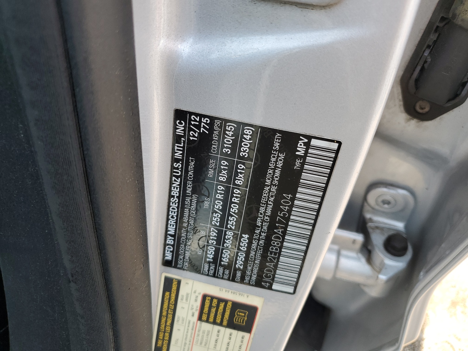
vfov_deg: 53.1
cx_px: 234
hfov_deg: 67.3
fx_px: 352
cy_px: 176
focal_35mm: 26
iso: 50
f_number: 1.5
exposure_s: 1/227
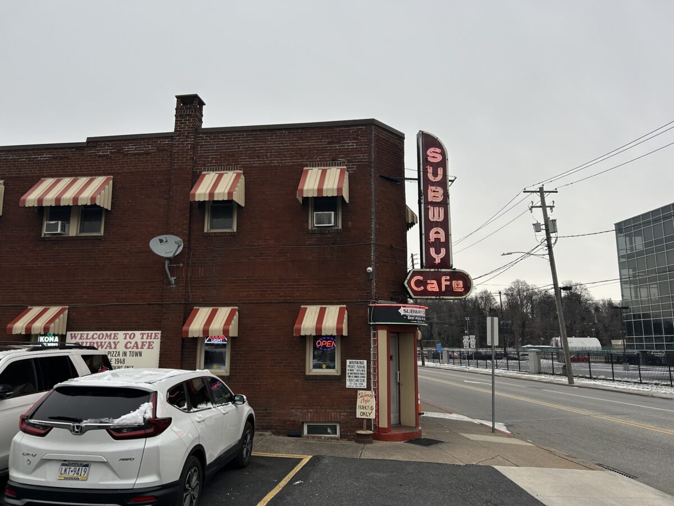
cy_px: 253
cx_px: 337
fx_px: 506
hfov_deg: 67.3
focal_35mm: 26
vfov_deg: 53.1
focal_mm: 5.7
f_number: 1.5
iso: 50
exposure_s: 1/614
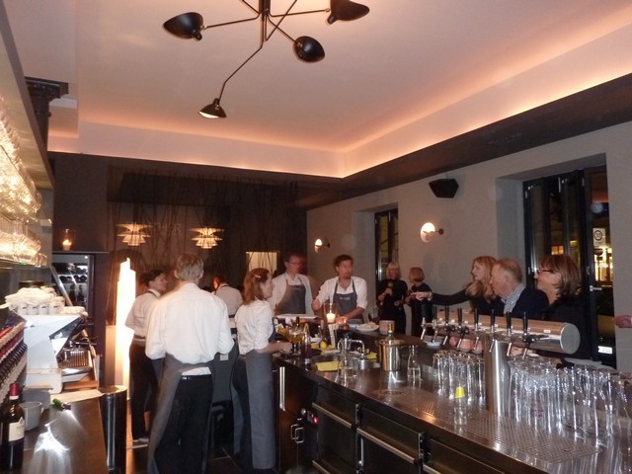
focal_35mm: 25
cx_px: 316
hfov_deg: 69.4
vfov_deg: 54.9
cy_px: 237
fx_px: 456
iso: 500
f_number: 3.3
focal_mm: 4.1
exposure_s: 1/8
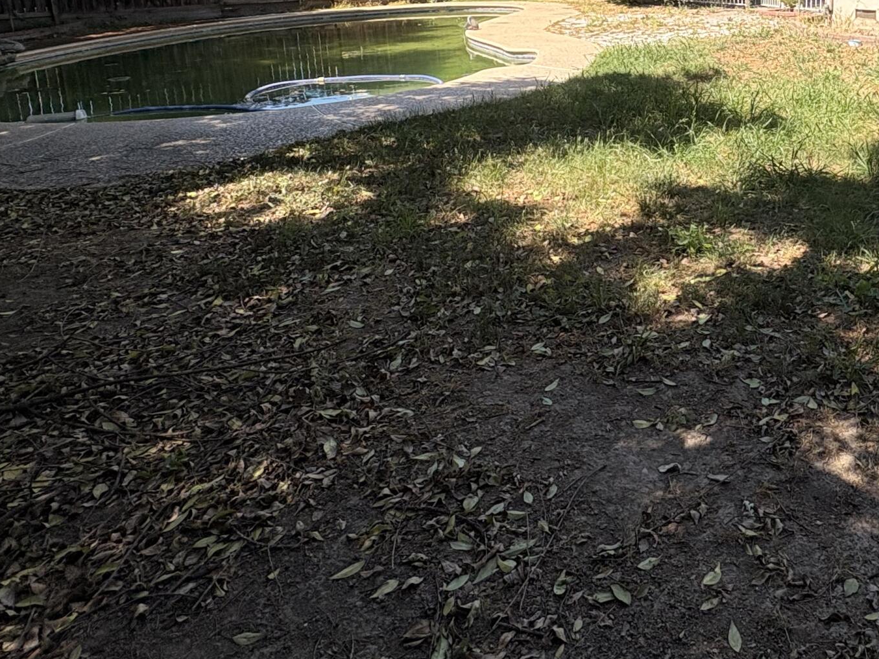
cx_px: 739
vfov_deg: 41.9
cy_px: 70
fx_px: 787
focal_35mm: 31
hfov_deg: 53.3
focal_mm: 2.22
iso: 50
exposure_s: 1/993
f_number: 2.2
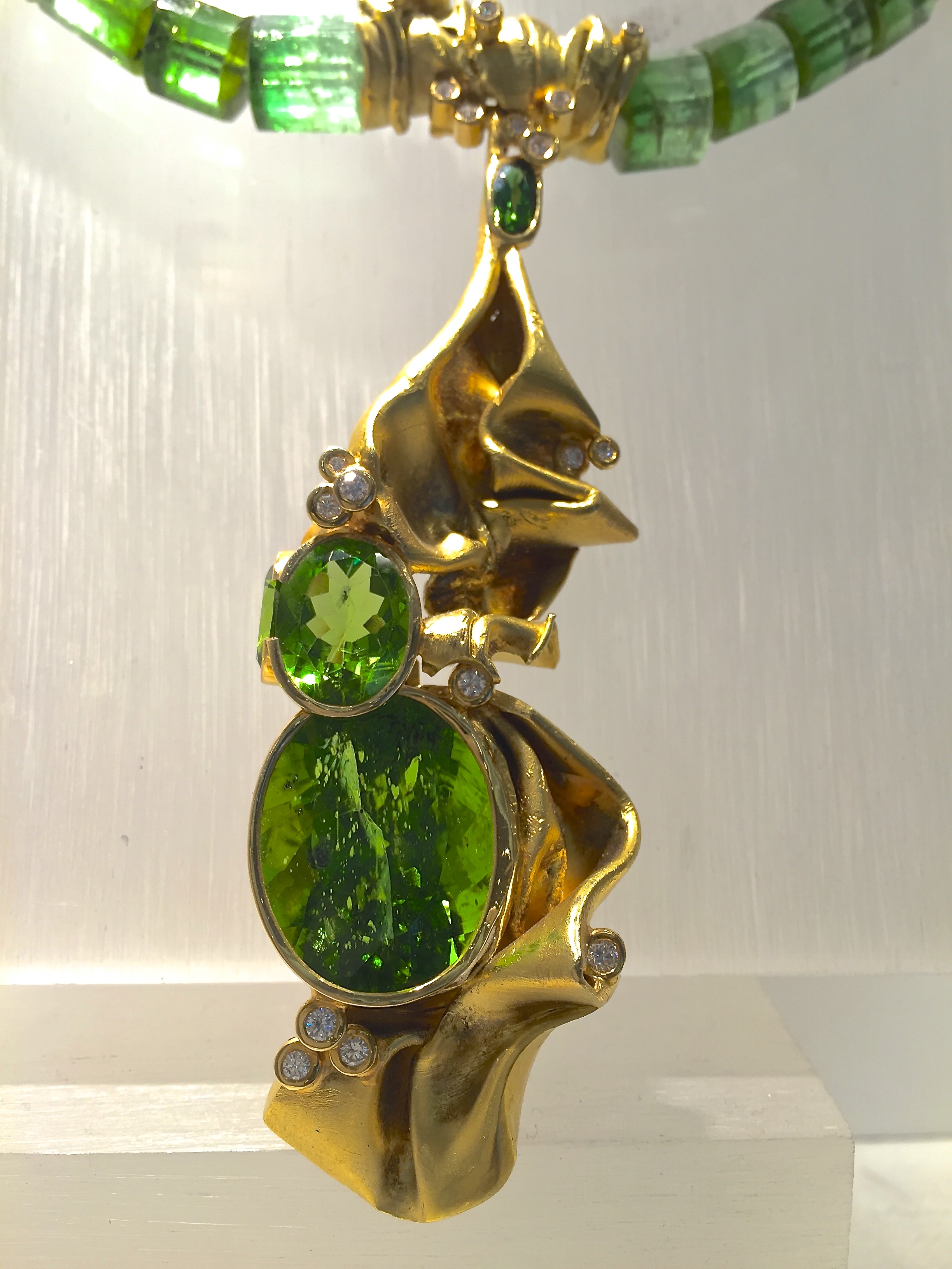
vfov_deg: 61.7
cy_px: 634
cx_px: 476
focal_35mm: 29
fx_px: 1063
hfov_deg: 48.2
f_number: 2.2
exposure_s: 1/50
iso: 40
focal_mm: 4.15
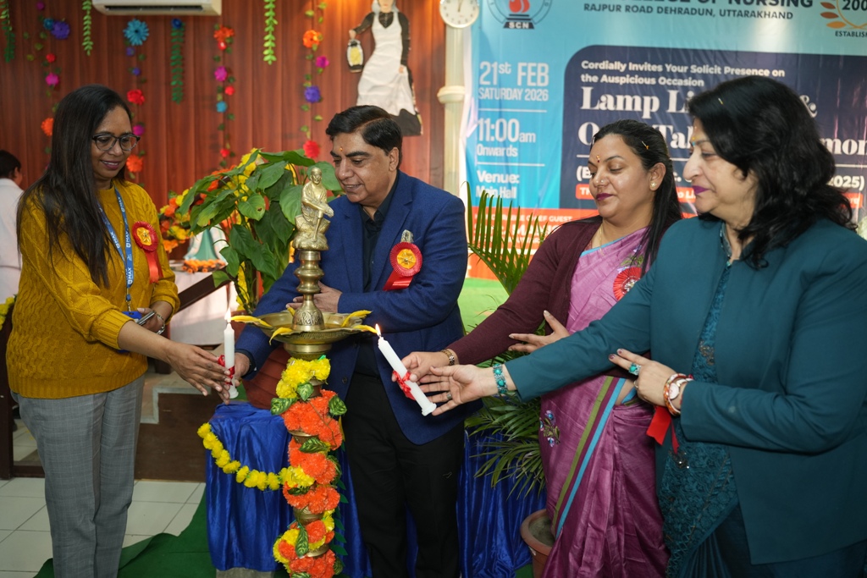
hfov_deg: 65.5
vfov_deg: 46.4
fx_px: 674
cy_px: 289
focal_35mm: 28
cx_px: 434
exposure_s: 1/100
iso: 1250
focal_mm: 28
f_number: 2.8
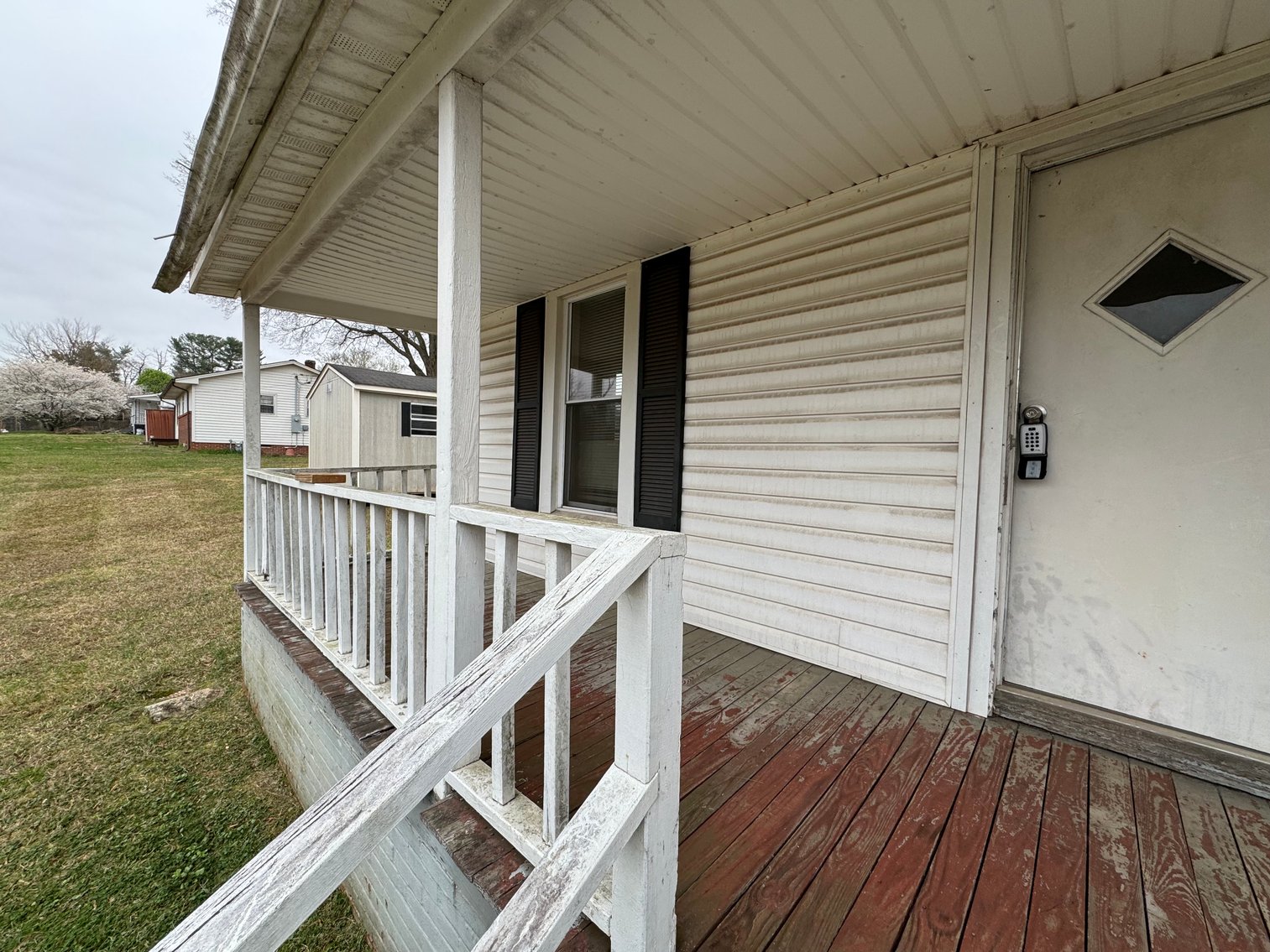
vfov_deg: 85.7
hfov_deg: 102.1
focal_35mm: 14
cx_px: 635
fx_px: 514
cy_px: 476
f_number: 2.2
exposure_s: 1/264
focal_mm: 2.22
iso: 40
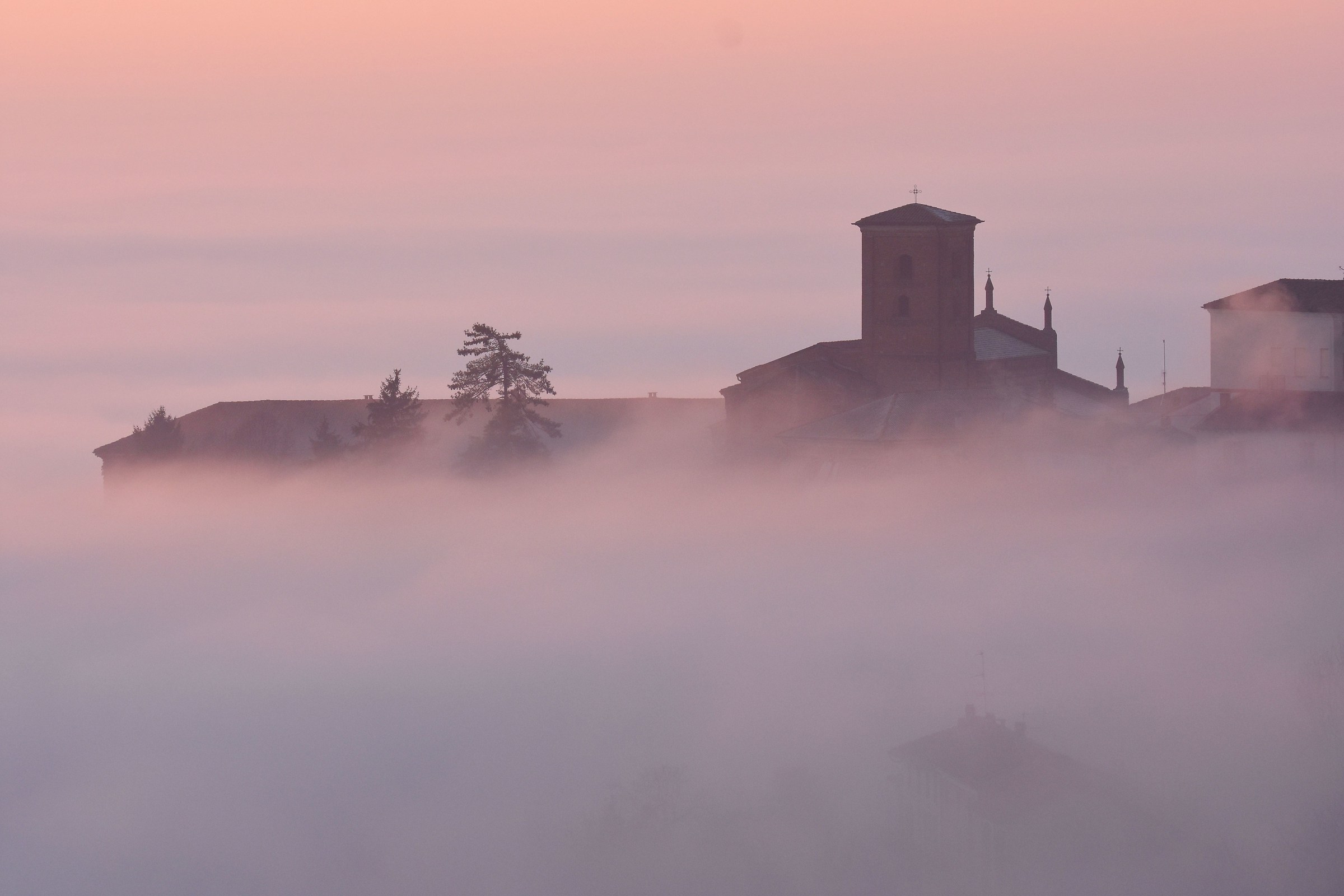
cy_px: 448
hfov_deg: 9.1
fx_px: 8399
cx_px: 672
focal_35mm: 225
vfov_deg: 6.1
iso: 800
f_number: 7.1
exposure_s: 1/800
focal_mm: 150
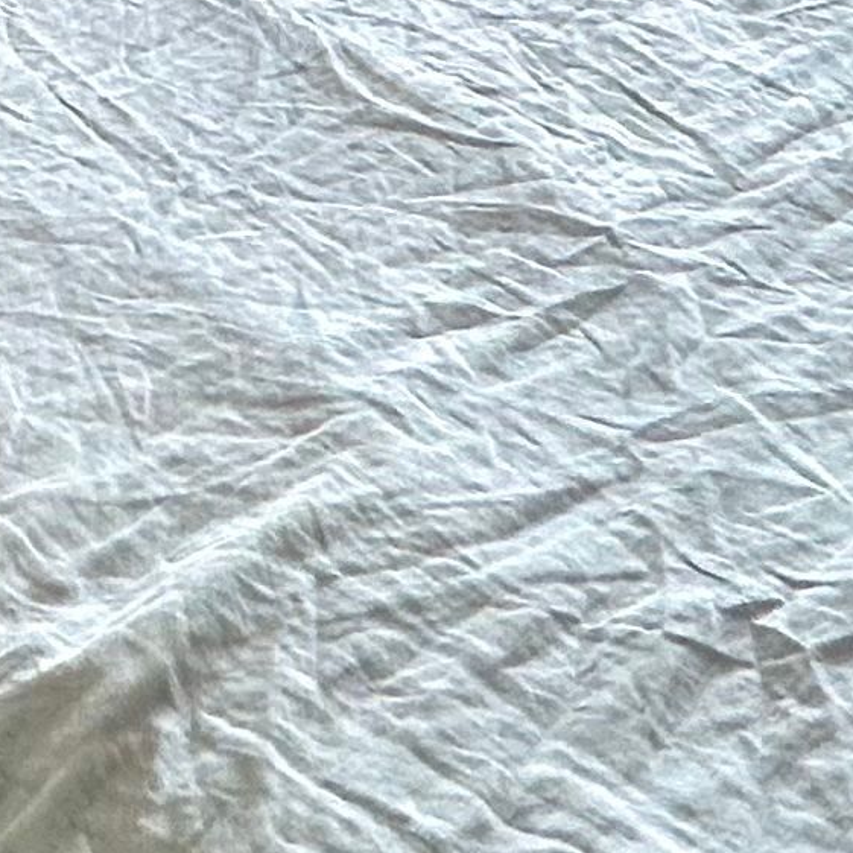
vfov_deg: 16.2
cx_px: -17
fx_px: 2481
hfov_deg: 18.9
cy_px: -716
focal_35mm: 89
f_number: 2.2
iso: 80
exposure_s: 1/120
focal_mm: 2.22
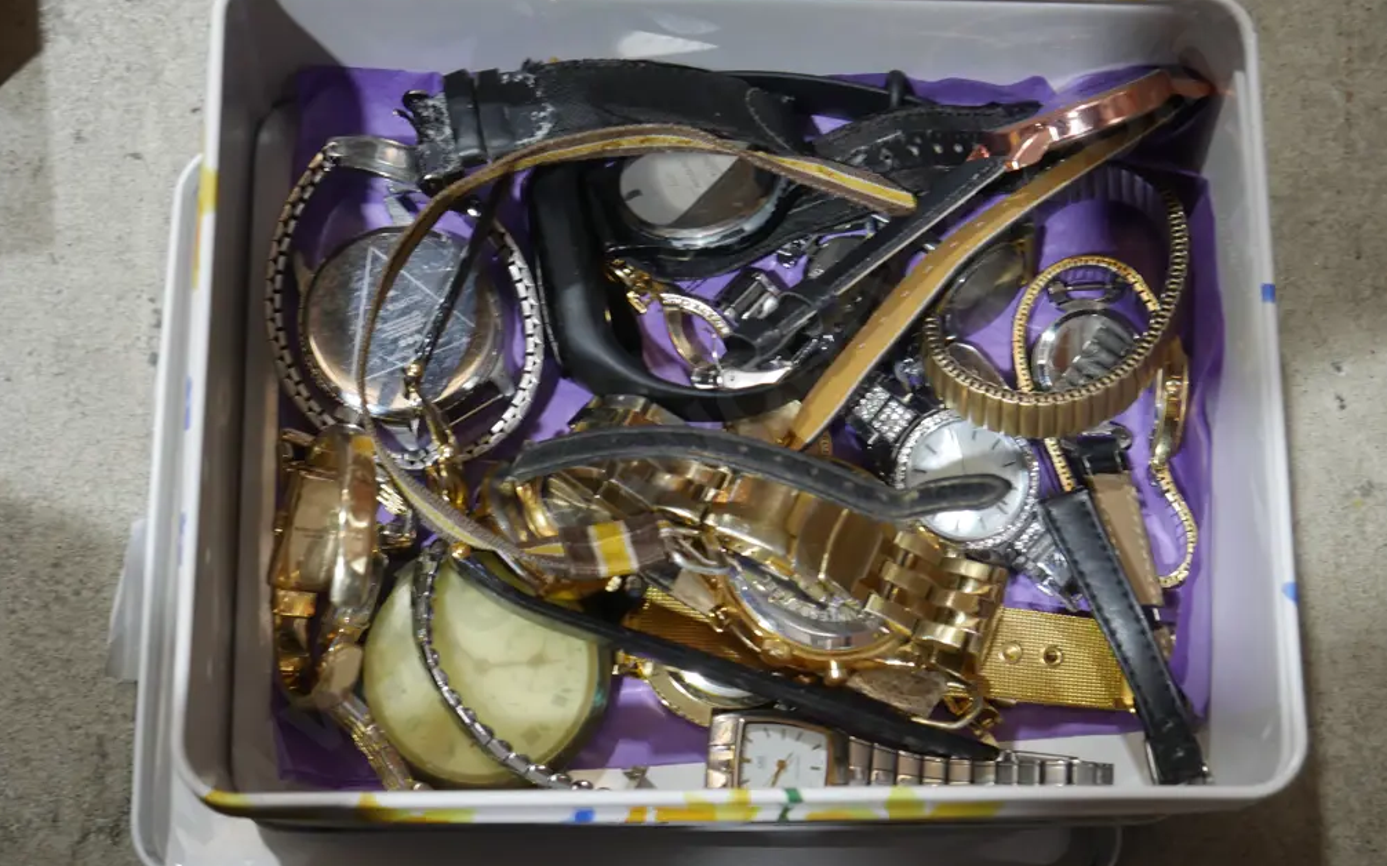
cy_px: 432
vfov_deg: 24.0
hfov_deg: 37.5
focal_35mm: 54
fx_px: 2041
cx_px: 702
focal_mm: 25
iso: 640
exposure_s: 1/60
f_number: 5.3
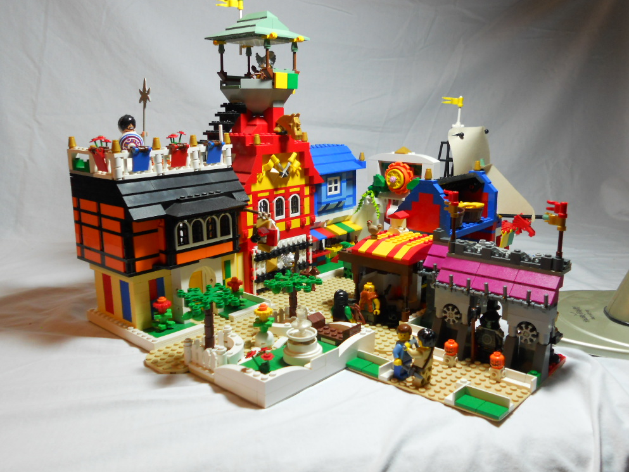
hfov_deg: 55.3
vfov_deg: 43.0
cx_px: 314
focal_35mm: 33
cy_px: 235
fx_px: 600
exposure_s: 1/30
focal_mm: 5.8
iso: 200
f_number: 3.5
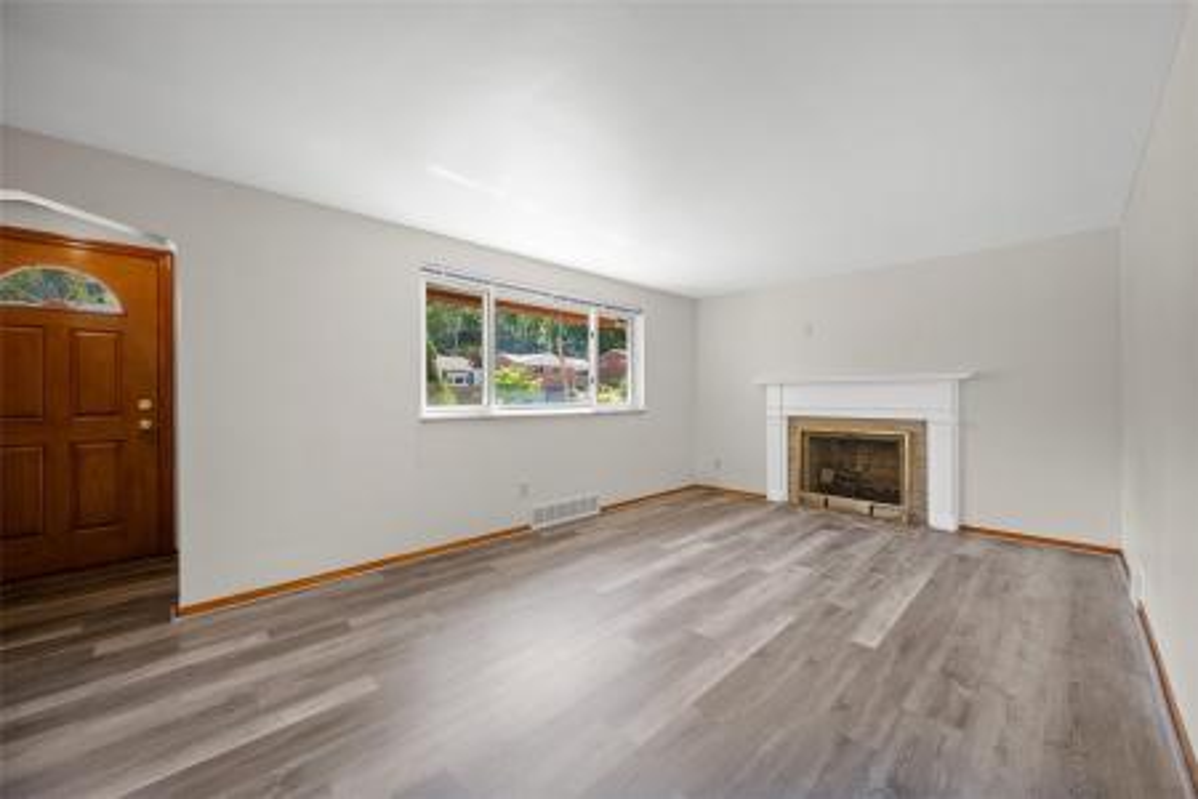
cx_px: 599
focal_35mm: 14
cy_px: 400
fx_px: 466
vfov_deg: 81.2
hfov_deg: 104.3
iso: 400
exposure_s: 1/10
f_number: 8
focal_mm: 14
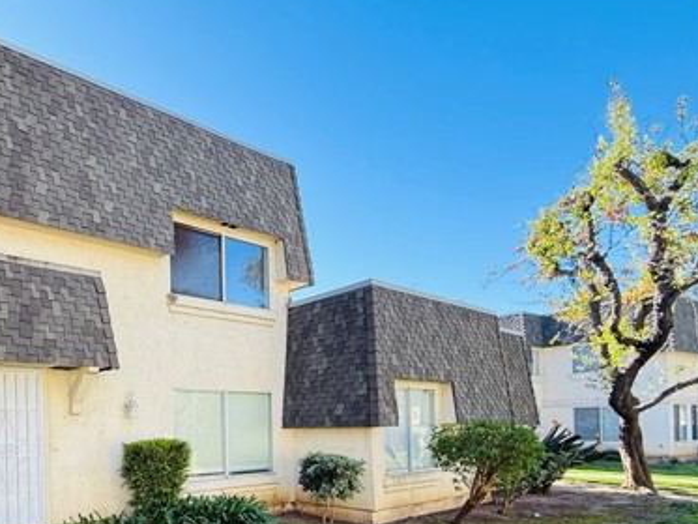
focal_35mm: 24
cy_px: 427
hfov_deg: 63.2
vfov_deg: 52.8
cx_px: 109
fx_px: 484
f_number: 2.2
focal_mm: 2.22
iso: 50
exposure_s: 1/328
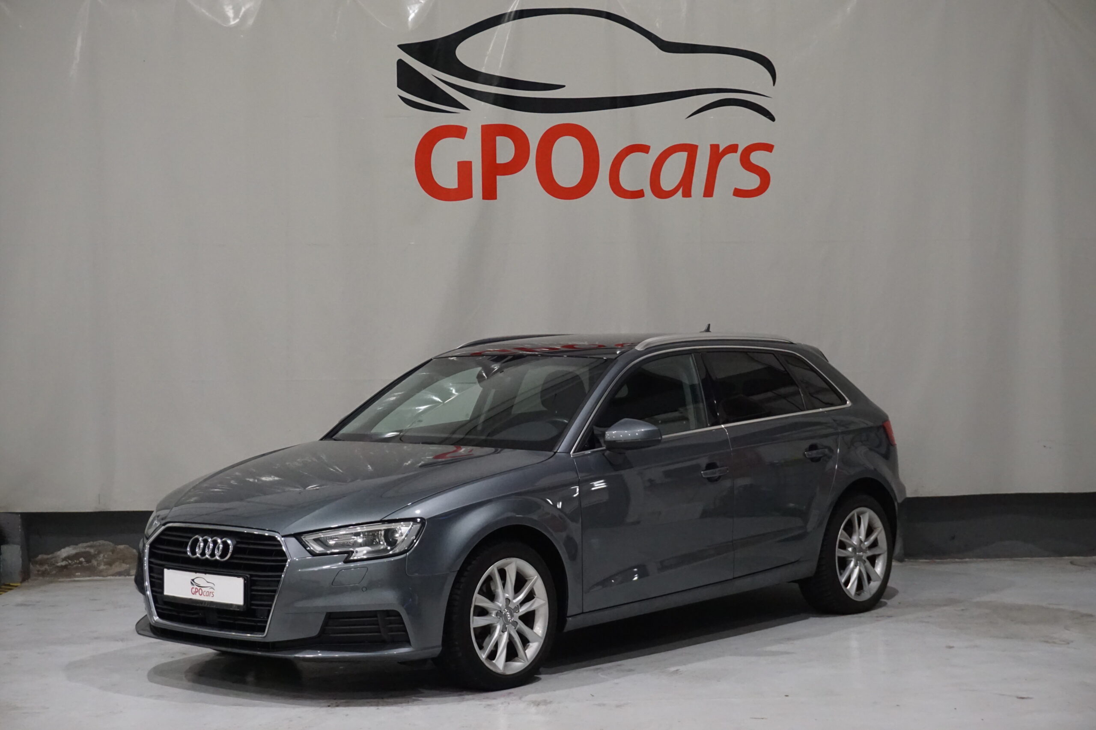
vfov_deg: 21.6
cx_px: 548
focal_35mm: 63
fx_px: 1918
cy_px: 365
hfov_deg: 31.9
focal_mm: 42
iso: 3200
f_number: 5.6
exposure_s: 1/125
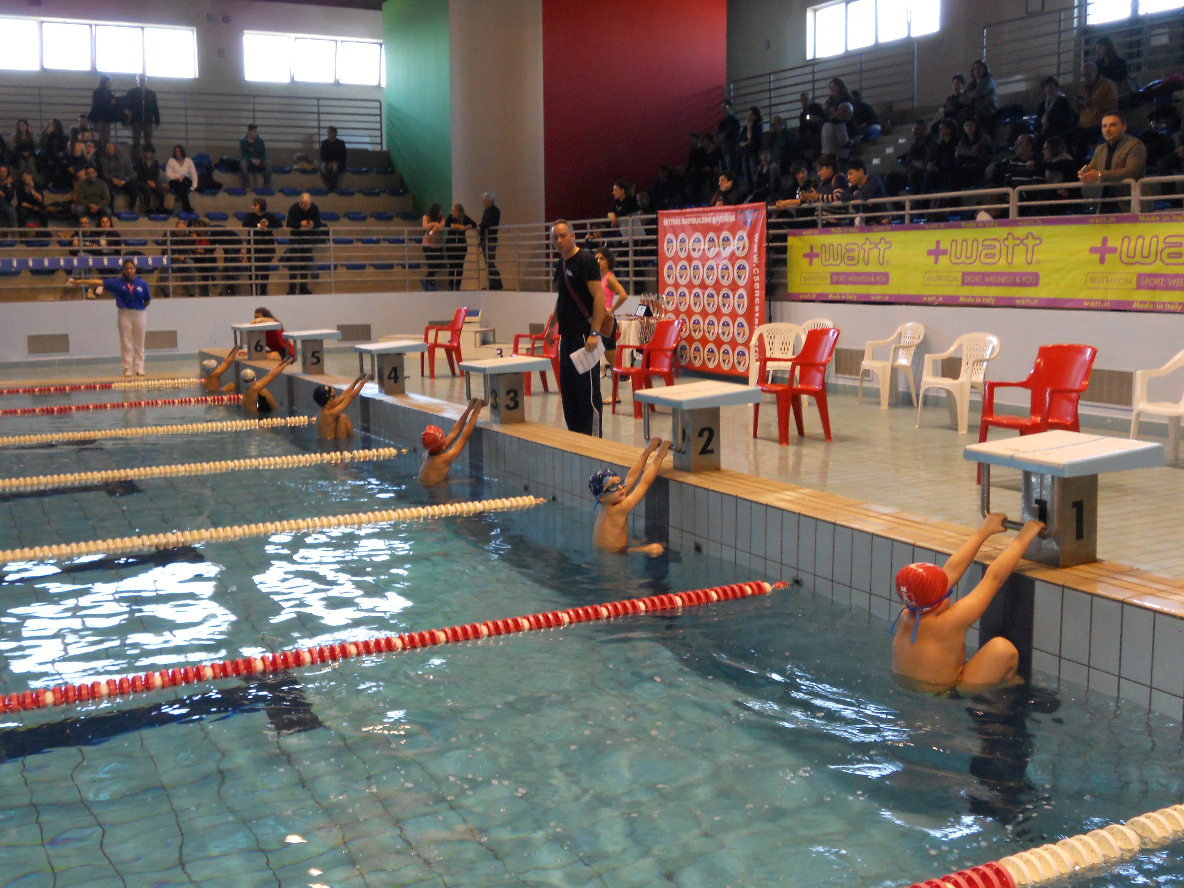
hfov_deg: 49.0
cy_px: 444
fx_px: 1300
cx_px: 592
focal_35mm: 38
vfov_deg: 37.7
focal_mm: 6.9
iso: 320
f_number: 3.9
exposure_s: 1/30
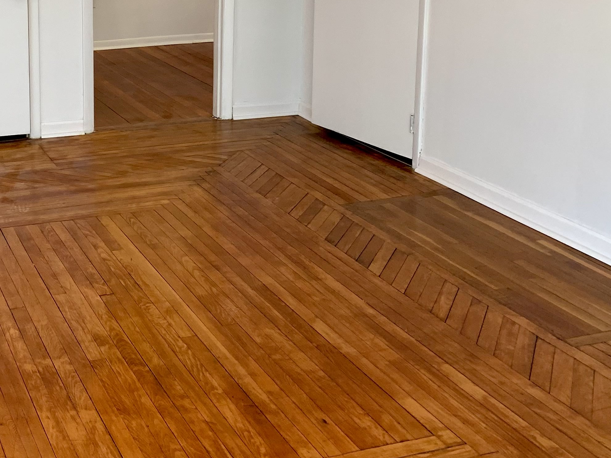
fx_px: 935
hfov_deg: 34.2
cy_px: 46
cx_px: 59
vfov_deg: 26.6
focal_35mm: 53
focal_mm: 4.25
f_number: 1.8
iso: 80
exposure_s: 1/60
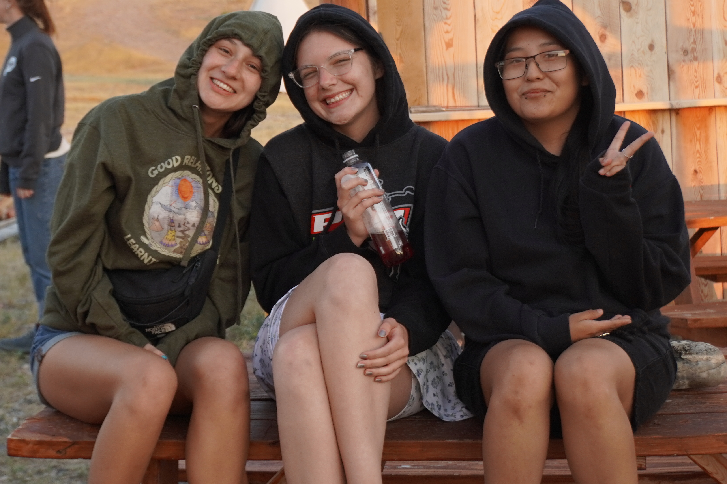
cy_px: 168
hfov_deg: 27.9
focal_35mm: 72
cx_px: 366
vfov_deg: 18.8
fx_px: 1461
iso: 320
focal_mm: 26.5
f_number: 4
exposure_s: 1/160
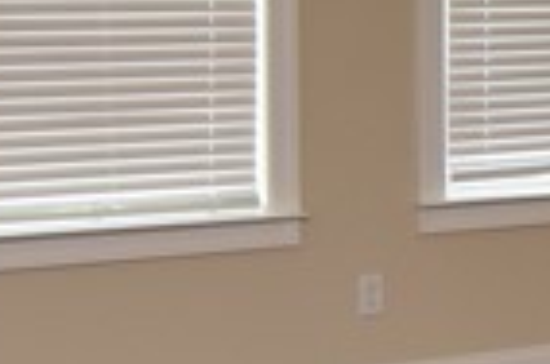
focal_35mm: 138
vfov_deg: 9.8
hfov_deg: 12.6
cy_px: 35
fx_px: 2104
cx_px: 1176
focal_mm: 18
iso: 800
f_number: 4.5
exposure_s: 1/80
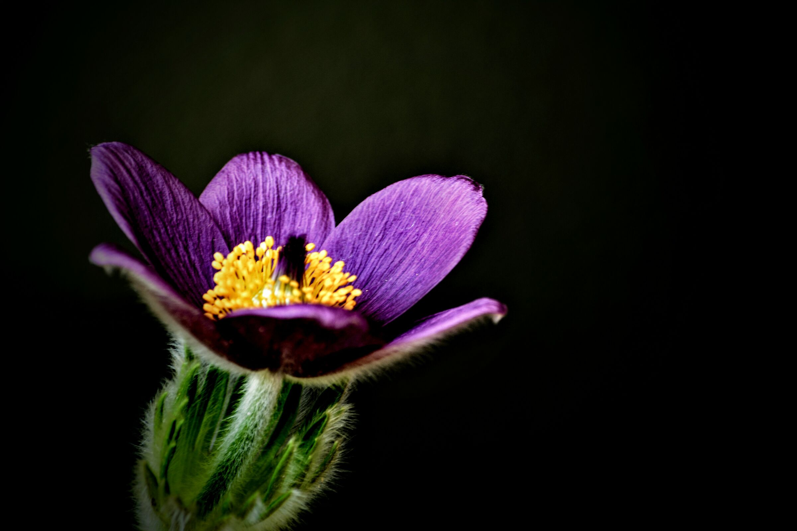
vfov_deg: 4.2
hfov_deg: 6.2
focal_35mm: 330
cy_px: 266
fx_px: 7305
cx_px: 398
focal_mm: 220
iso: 400
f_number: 8
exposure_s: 1/13
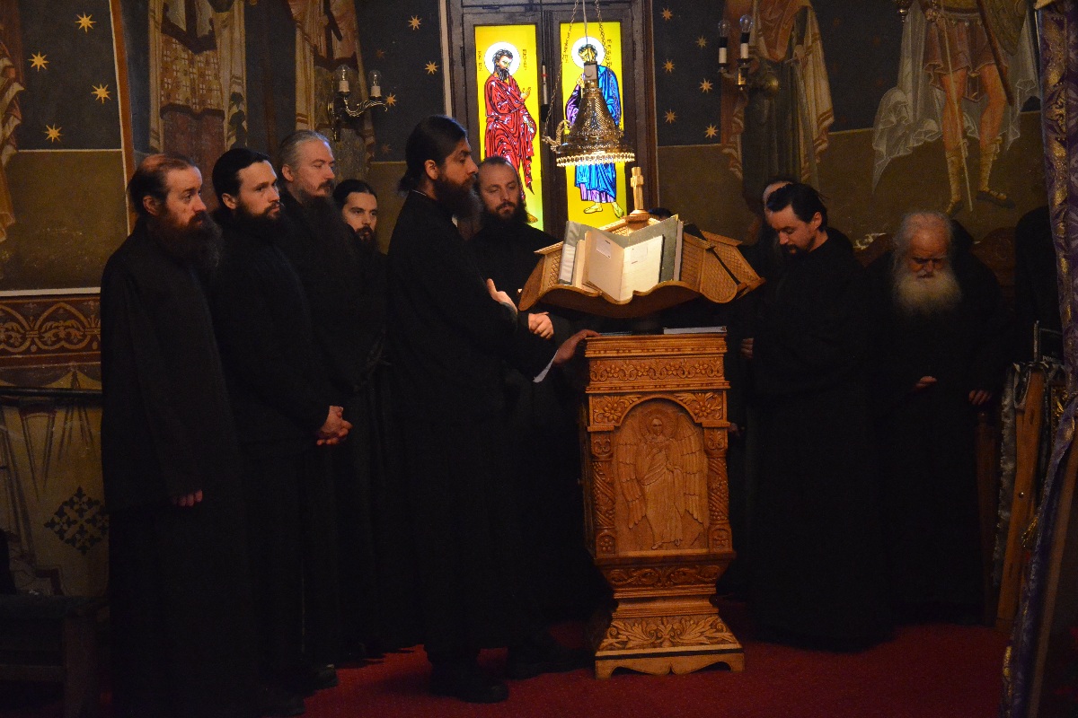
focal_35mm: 63
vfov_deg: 21.6
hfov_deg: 31.9
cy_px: 359
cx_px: 539
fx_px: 1886
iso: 5000
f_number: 4.8
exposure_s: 1/60
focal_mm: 42
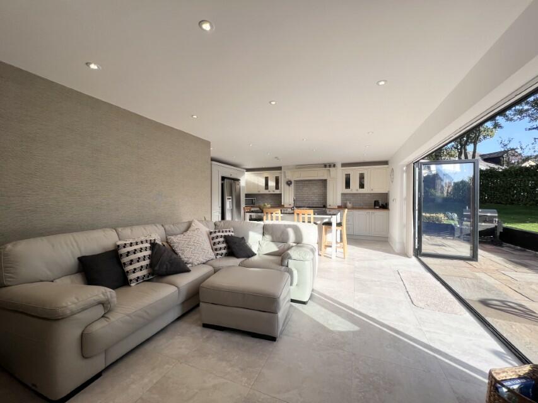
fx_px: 202
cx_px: 269
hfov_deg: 106.2
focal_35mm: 13
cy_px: 202
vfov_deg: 89.9
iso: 32
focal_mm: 1.57
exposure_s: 1/471
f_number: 1.8
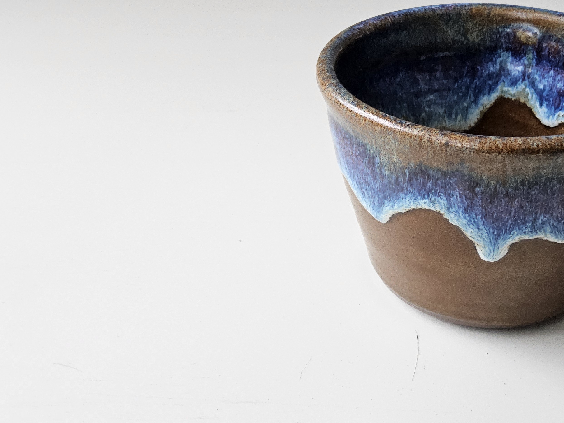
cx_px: 376
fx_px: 619
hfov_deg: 48.2
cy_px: 176
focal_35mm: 38
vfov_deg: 37.6
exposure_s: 1/120
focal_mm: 3.08
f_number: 2
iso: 400
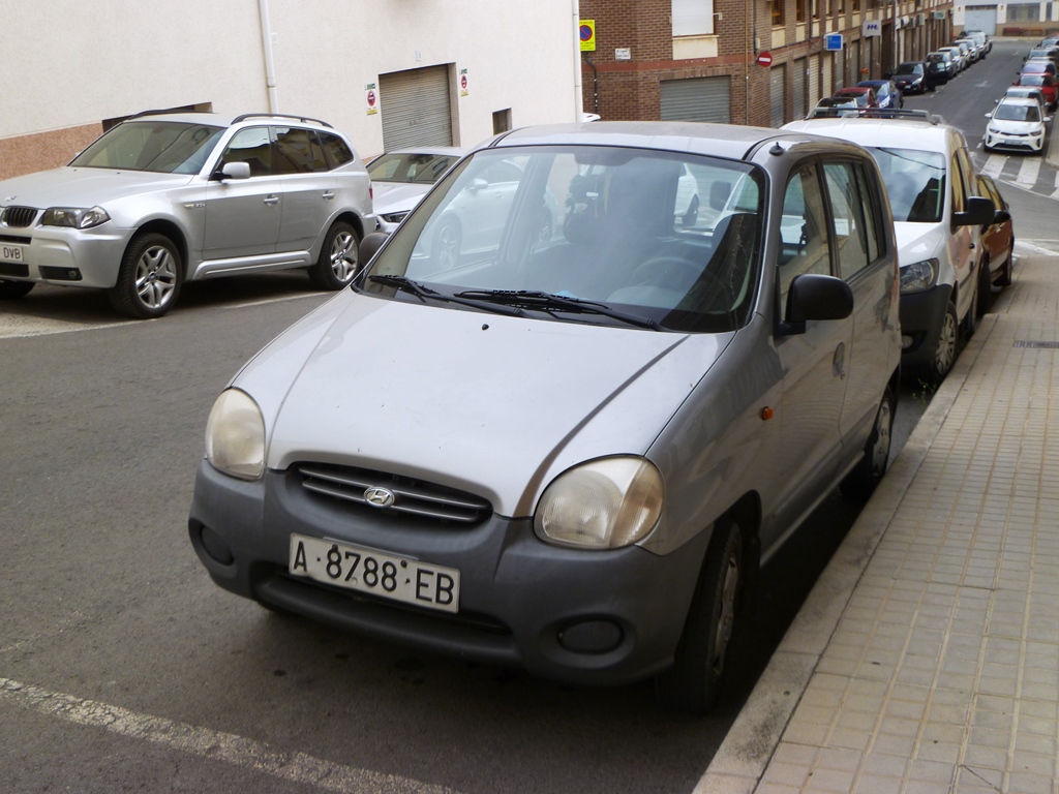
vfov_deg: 41.8
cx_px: 530
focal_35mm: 34
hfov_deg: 54.0
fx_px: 1040
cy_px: 397
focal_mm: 6.1
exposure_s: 1/160
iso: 80
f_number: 3.6
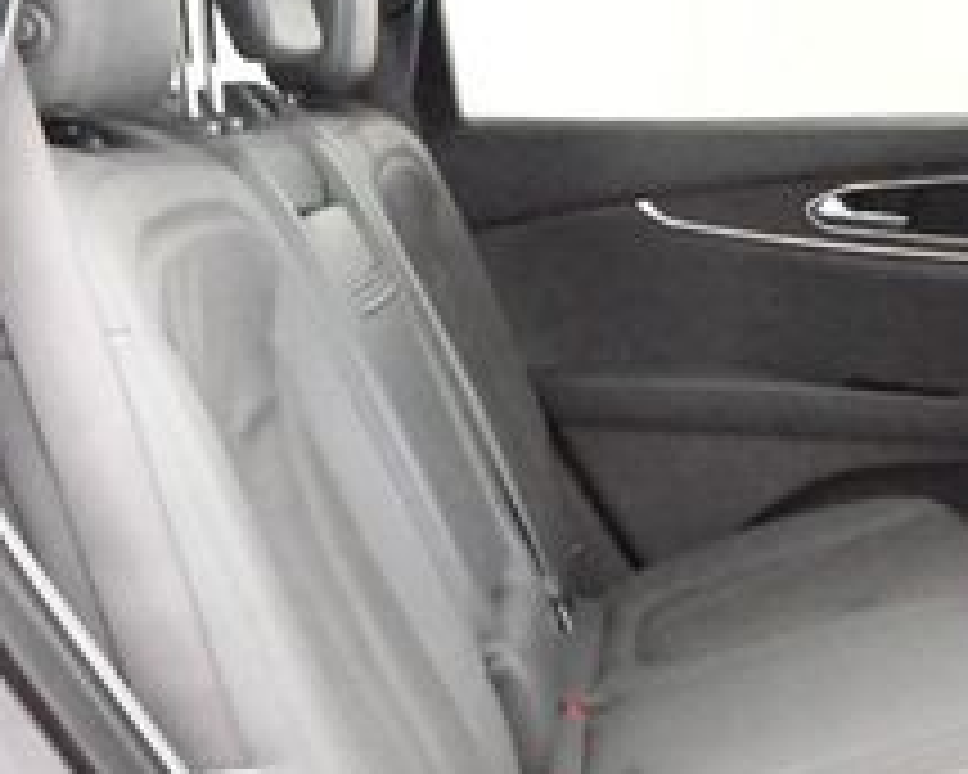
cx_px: 887
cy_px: 526
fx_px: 1919
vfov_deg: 22.7
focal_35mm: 67
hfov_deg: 27.2
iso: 51200
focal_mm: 24
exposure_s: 1/60
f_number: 11
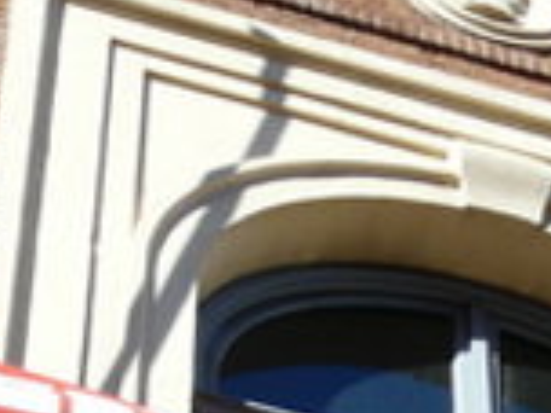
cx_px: 1142
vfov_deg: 5.2
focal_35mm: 282
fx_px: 4489
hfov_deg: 6.8
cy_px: 869
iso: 100
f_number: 5.6
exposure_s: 1/250
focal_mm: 10.2
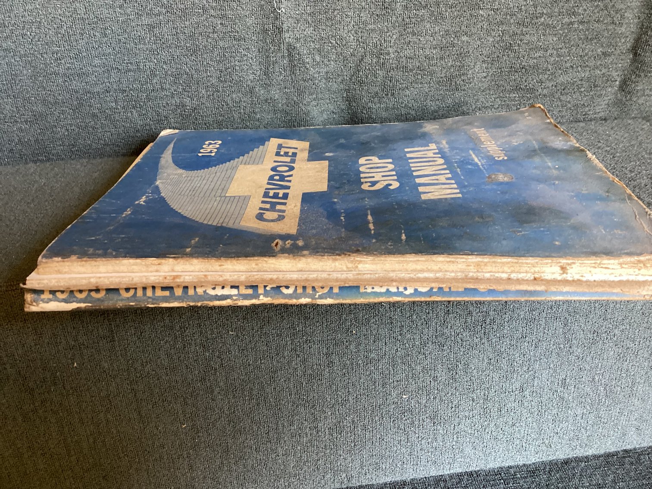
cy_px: 244
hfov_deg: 58.3
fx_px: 584
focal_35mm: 31
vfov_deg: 45.4
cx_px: 326
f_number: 2.4
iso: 250
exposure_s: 1/40
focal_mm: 3.3
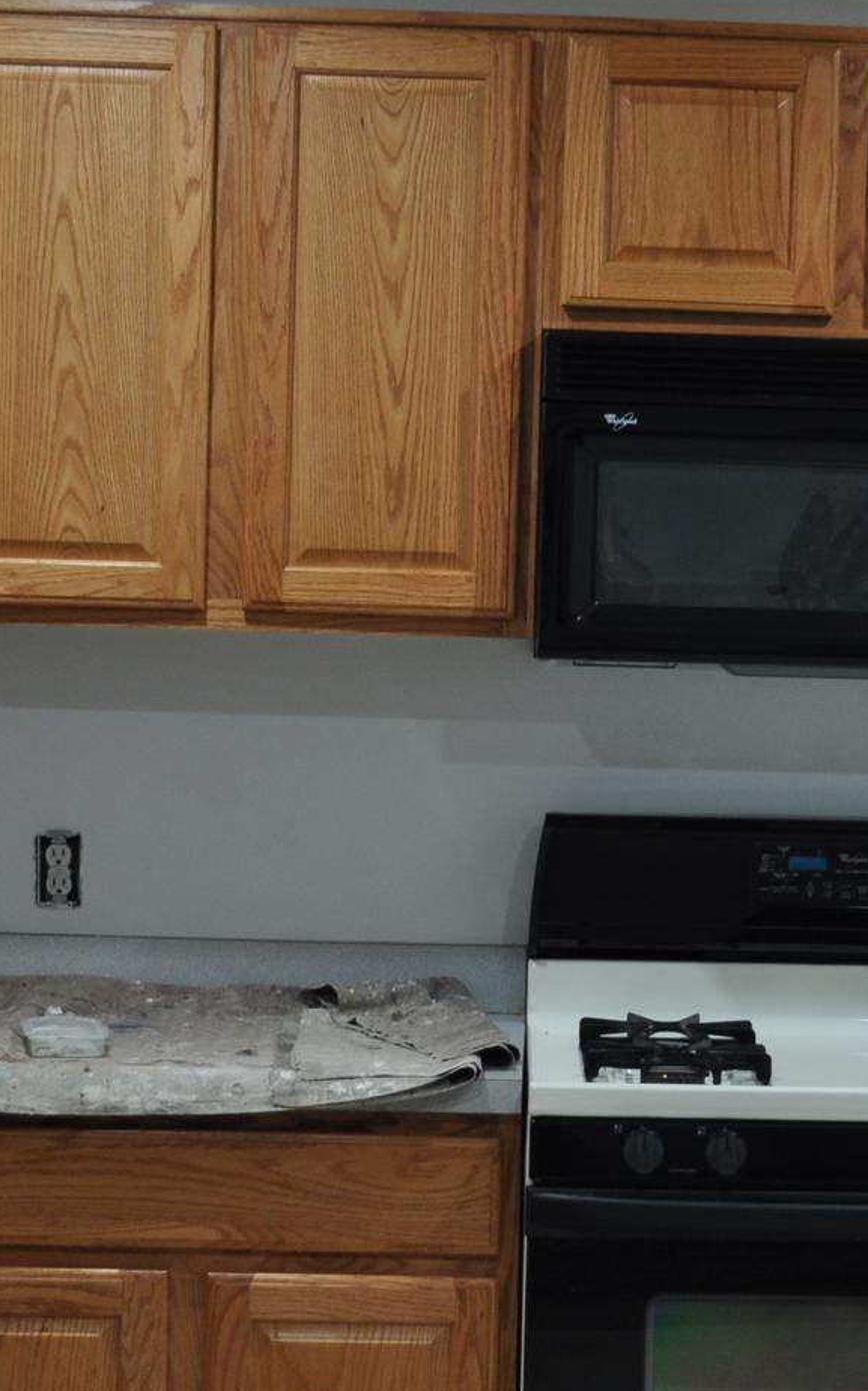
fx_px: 3333
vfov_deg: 23.5
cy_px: 786
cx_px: 692
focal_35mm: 88
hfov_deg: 14.8
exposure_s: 1/60
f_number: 4.2
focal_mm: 26
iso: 400
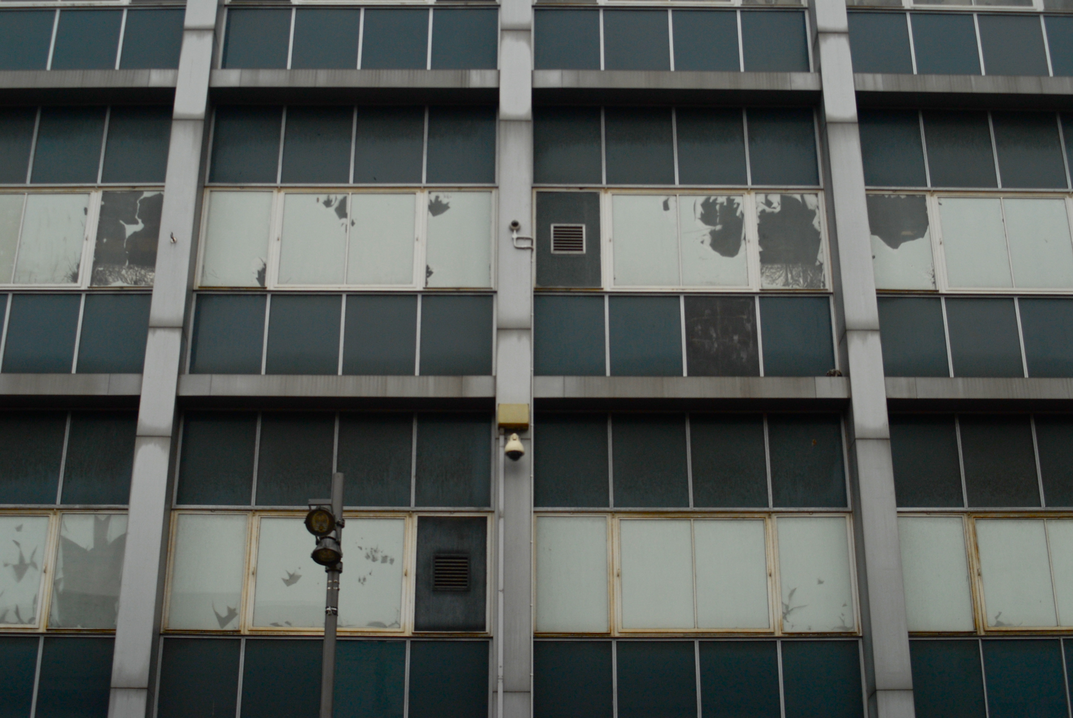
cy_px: 359
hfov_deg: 37.8
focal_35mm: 52
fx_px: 1567
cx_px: 536
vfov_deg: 25.8
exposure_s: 1/500
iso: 320
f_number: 7.1
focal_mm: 35
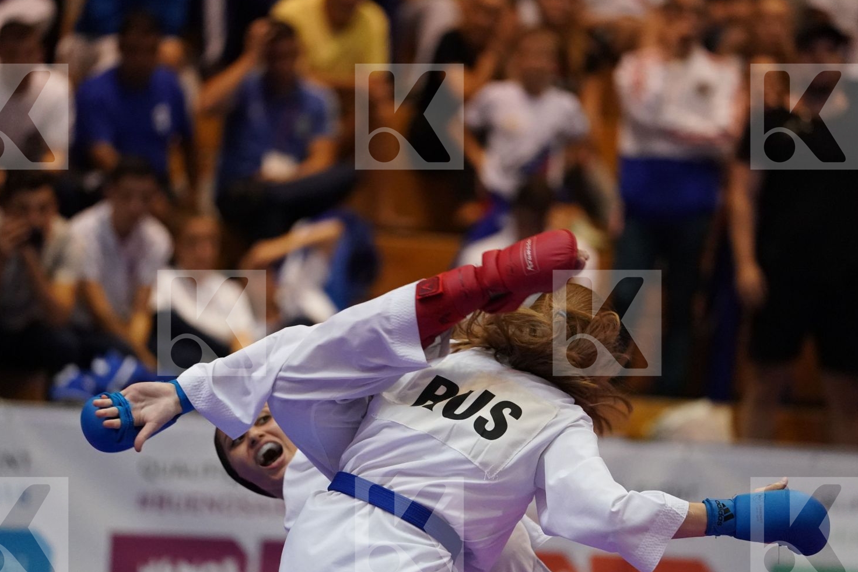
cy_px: 323
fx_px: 5744
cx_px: 409
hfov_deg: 8.5
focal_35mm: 241
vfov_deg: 5.7
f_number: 2.8
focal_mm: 197
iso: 6400
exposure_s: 1/800
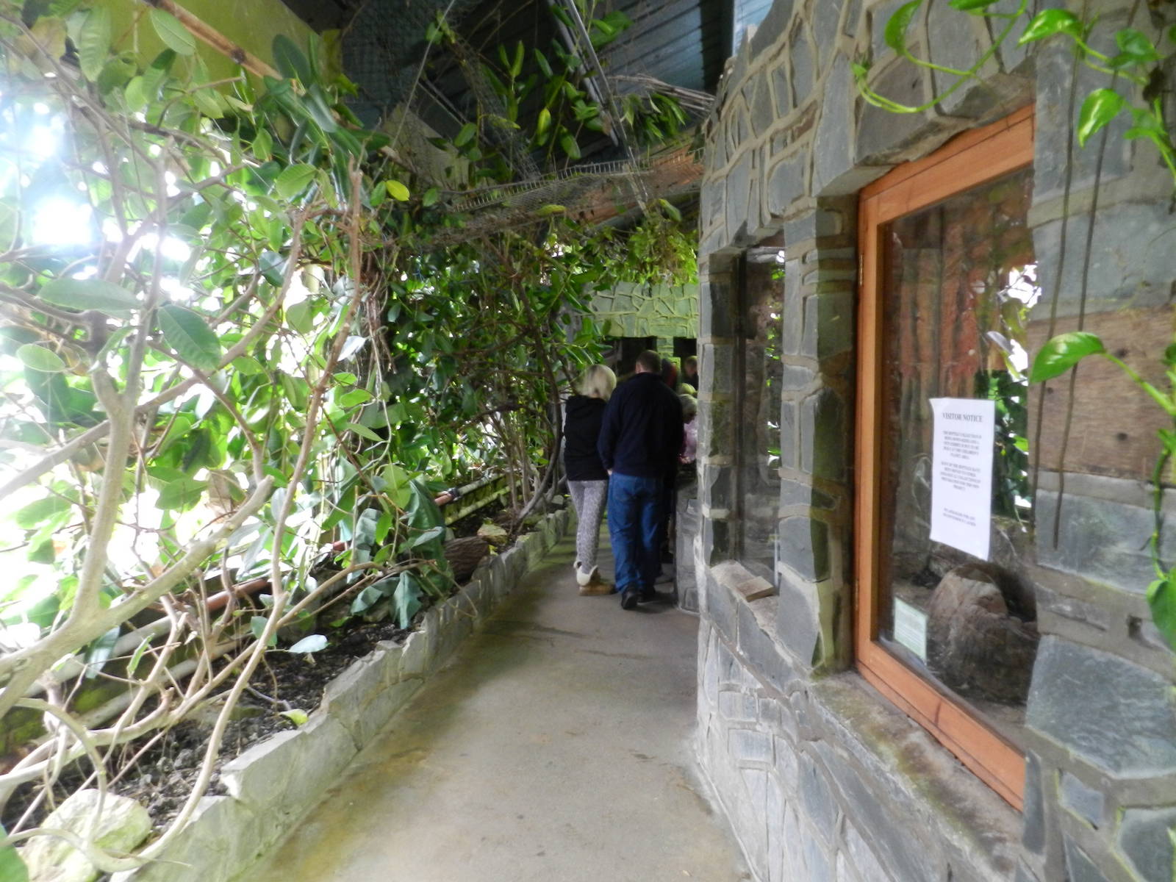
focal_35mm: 23
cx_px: 588
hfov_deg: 73.9
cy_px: 441
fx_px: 781
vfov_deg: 58.9
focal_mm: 4
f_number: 3.4
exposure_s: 1/5
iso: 400
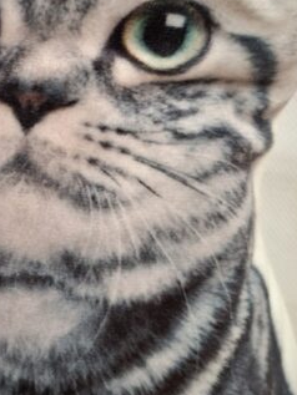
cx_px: -57
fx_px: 663
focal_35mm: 58
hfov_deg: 23.2
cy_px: 159
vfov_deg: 33.1
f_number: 1.8
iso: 320
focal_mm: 5.54
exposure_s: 1/33
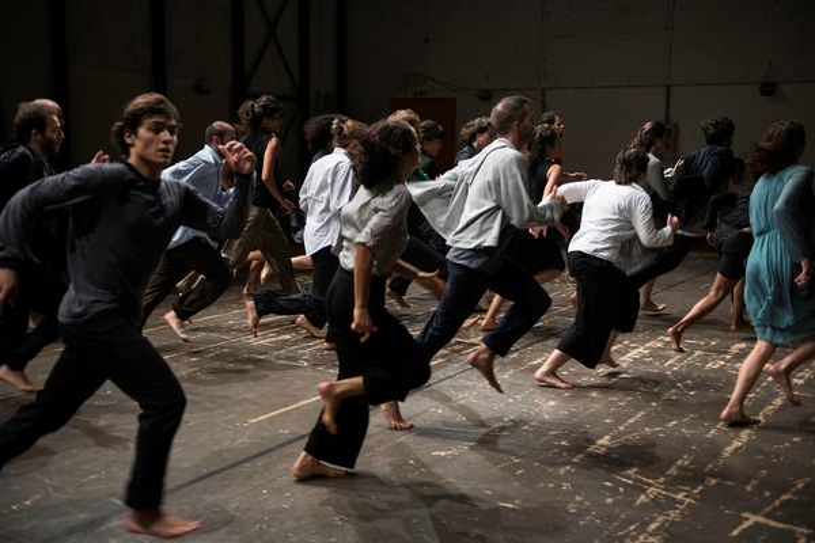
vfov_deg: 33.4
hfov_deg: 48.5
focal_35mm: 40
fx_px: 905
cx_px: 408
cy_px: 272
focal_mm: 40
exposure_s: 1/250
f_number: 2.8
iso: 640
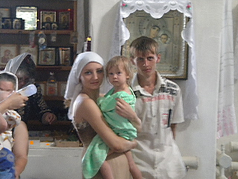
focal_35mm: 105
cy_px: 90
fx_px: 722
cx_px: 119
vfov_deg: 14.1
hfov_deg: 18.7
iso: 800
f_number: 5.9
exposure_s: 1/17.4
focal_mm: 18.9
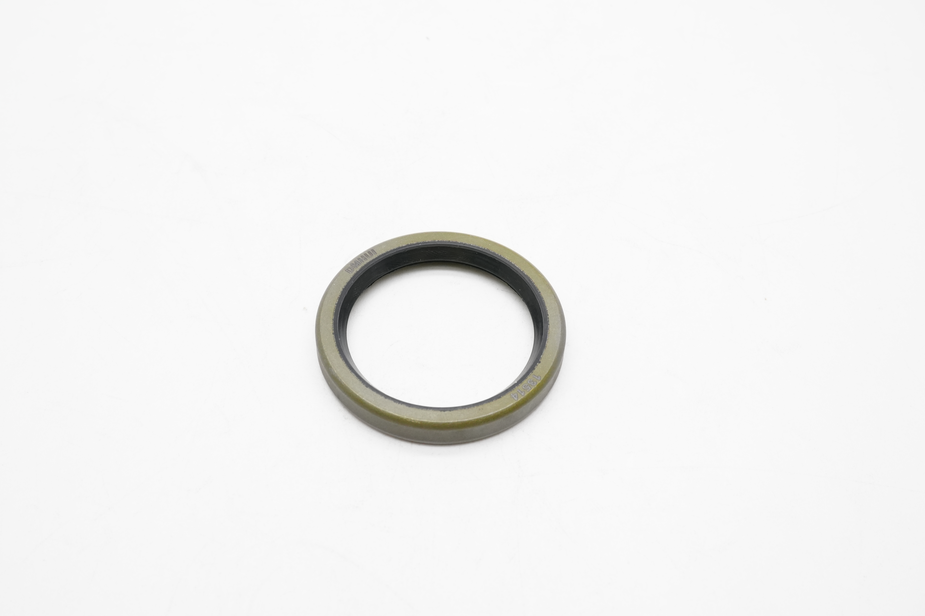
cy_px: 308
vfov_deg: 28.1
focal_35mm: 48
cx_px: 462
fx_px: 1233
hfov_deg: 41.1
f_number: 11
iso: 800
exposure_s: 1/60
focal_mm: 32
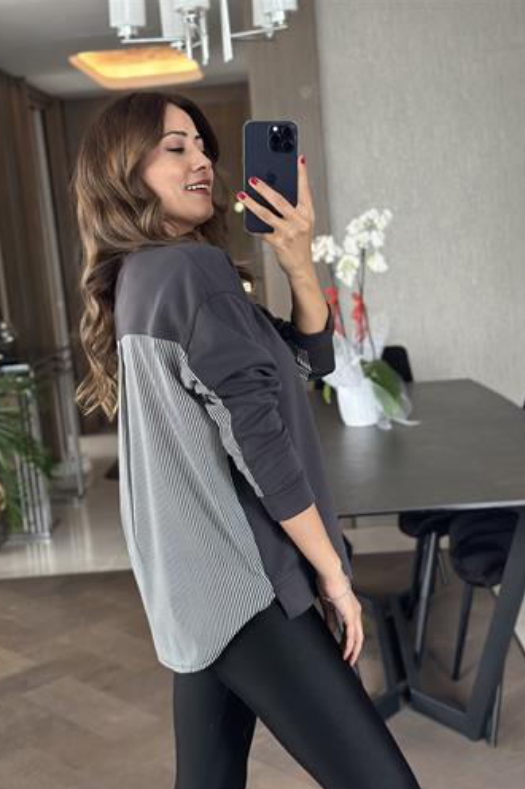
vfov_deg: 38.9
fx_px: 1117
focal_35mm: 51
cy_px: 401
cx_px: 228
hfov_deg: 26.4
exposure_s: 1/46
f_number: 1.78
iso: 400
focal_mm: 6.86
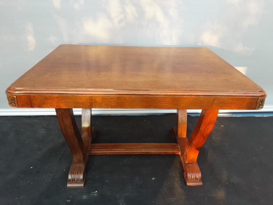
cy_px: 102
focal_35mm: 28
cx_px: 136
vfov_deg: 49.7
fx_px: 221
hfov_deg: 63.4
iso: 64
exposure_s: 1/50
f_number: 1.9
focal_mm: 2.9
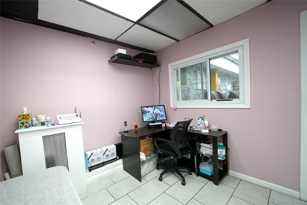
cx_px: 154
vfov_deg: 90.0
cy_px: 102
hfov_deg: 112.6
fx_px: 102
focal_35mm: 12
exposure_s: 1/160
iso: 1000
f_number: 4
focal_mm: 12
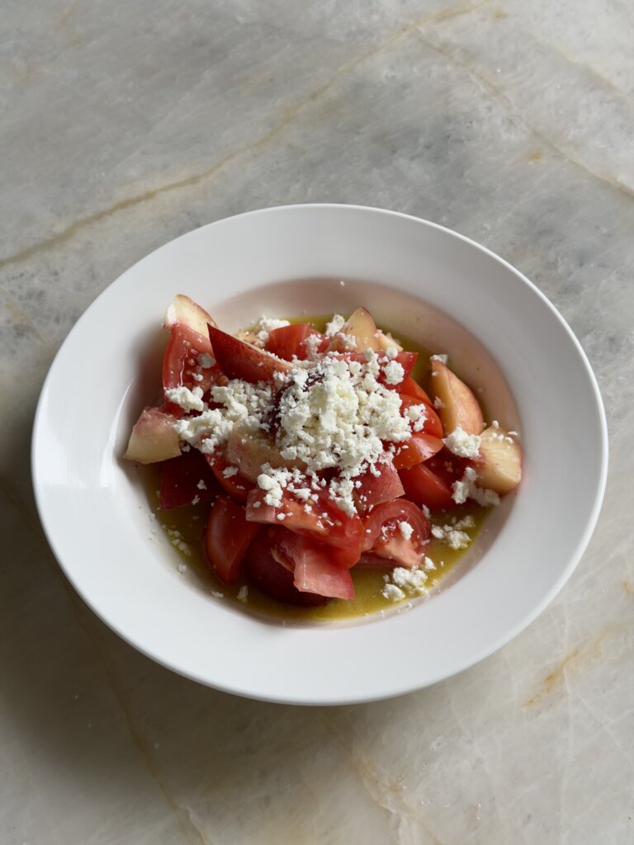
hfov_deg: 30.3
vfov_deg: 39.7
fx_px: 1172
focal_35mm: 48
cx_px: 317
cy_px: 422
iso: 64
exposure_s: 1/121
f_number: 1.78
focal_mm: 6.76
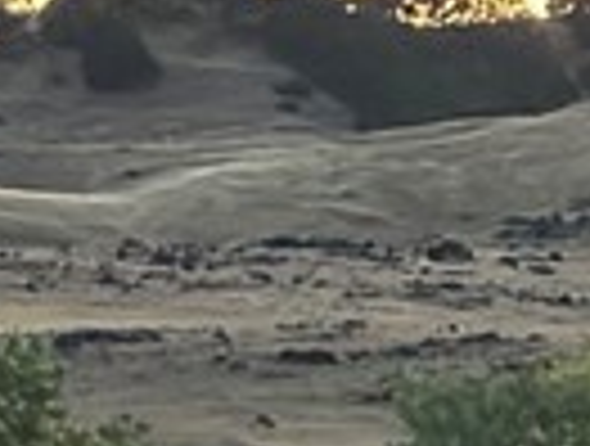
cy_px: 1135
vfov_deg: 3.9
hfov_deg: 5.1
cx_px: 1608
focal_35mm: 374
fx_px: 6392
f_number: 1.78
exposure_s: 1/30
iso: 800
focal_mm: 6.86
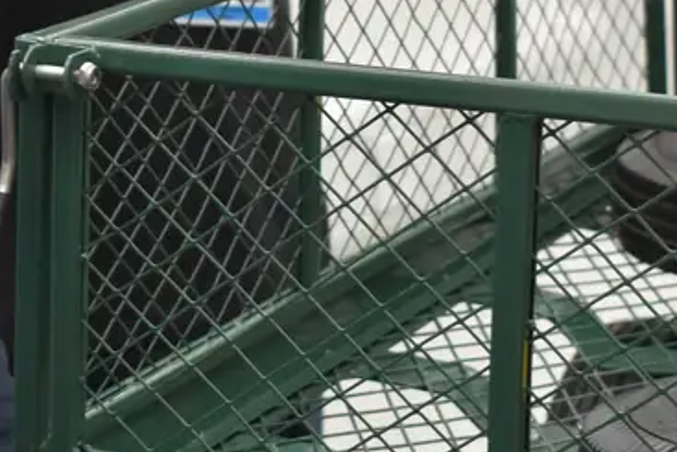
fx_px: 3010
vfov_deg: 8.6
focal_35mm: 160
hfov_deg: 12.8
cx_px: 288
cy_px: 244
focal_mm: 34
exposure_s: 1/125
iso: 1250
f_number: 4.5
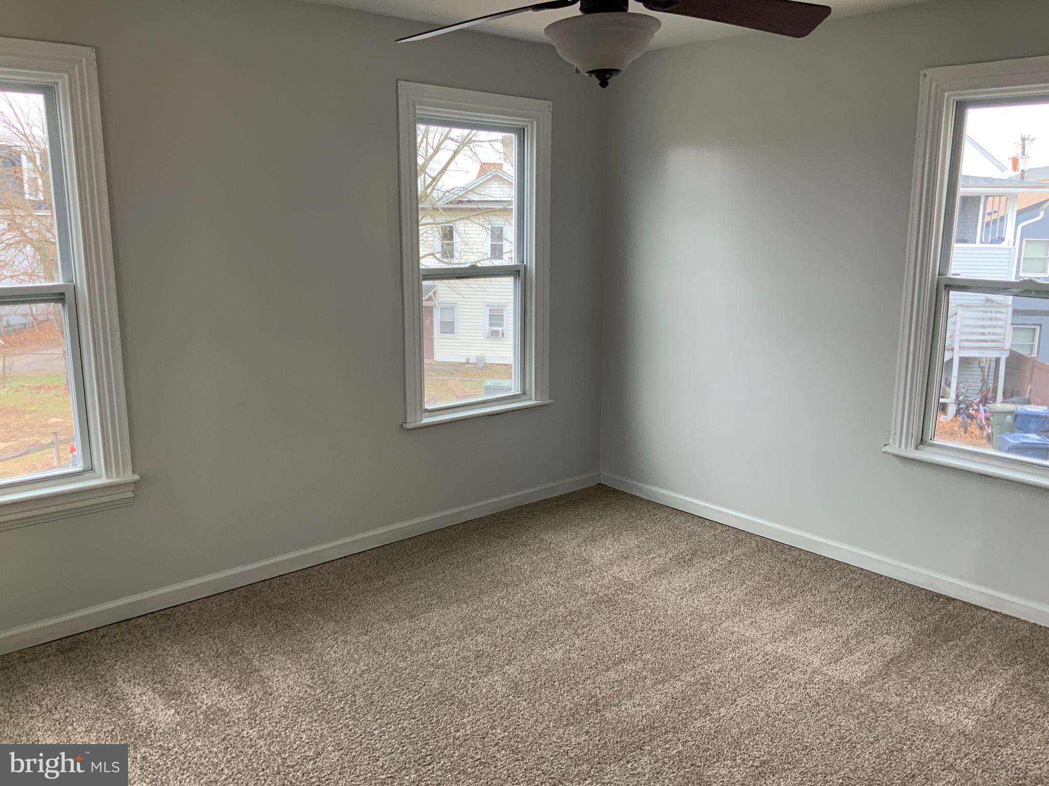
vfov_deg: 48.2
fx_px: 879
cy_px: 393
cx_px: 524
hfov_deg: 61.7
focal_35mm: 29
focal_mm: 3
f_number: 1.8
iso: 64
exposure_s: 1/60
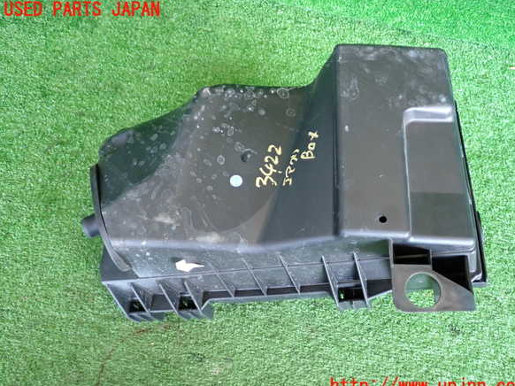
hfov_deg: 55.4
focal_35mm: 33
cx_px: 265
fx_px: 491
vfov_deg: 42.9
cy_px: 198
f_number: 2.4
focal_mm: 5.79
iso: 320
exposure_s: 1/30
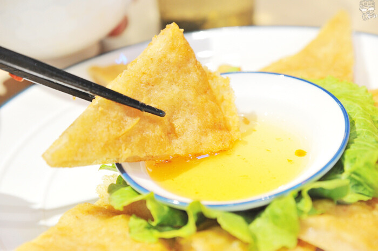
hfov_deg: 17.1
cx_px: 189
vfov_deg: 11.4
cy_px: 126
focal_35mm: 120
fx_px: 1259
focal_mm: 120
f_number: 5.6
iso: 1600
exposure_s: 1/60
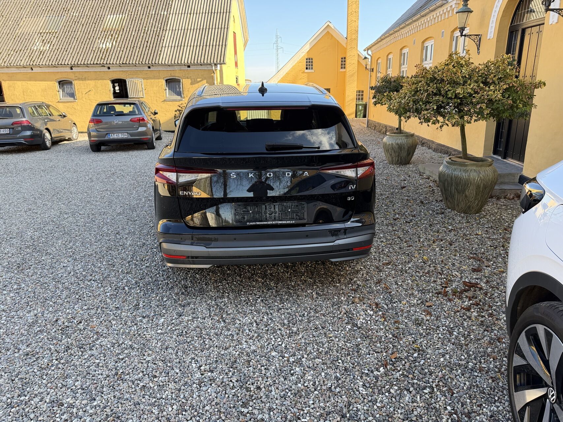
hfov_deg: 71.6
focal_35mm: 24
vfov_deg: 56.8
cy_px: 211
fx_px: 390
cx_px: 282
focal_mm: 6.76
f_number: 1.78
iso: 100
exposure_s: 1/397
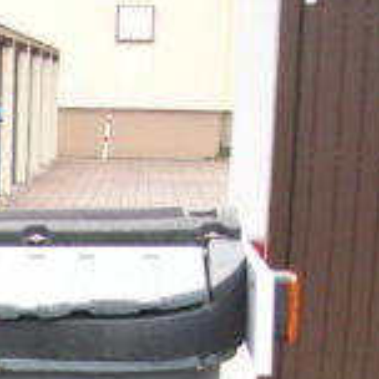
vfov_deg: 12.6
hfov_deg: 11.9
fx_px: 1647
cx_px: -354
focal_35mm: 133
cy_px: 514
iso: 400
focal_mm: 7.8
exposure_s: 1/256
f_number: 2.8
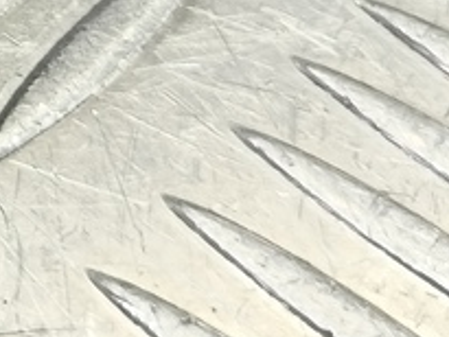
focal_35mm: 115
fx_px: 1493
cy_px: -457
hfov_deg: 14.0
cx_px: -495
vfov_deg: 11.0
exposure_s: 1/50
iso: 143
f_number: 1.6
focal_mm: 4.11
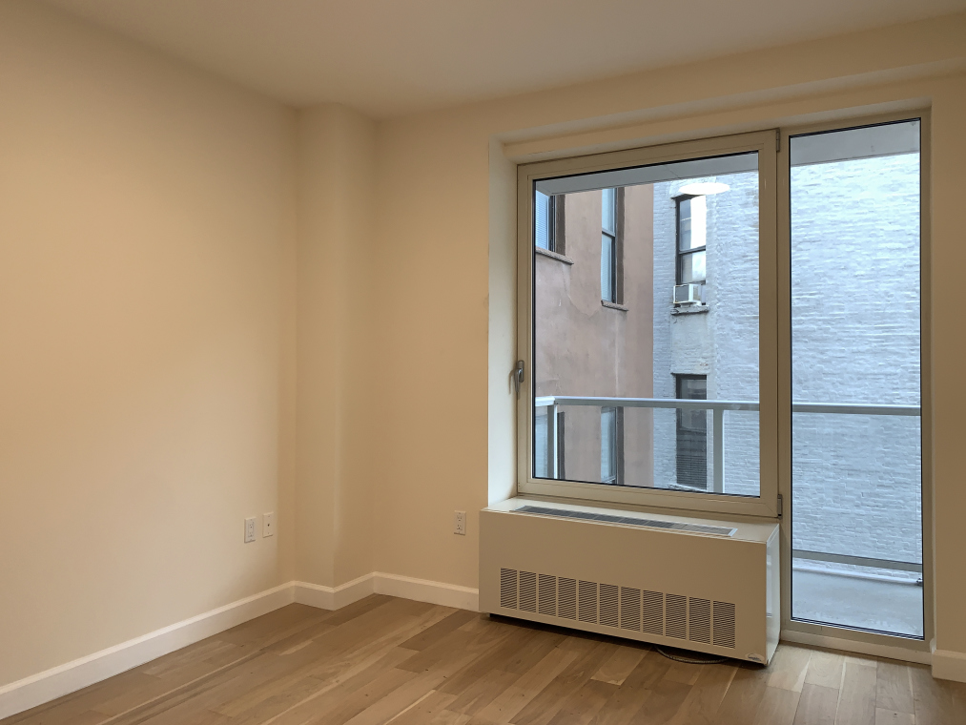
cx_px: 483
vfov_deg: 53.1
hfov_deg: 67.3
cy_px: 362
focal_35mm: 26
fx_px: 726
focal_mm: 4.25
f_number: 1.8
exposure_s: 1/59
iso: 40
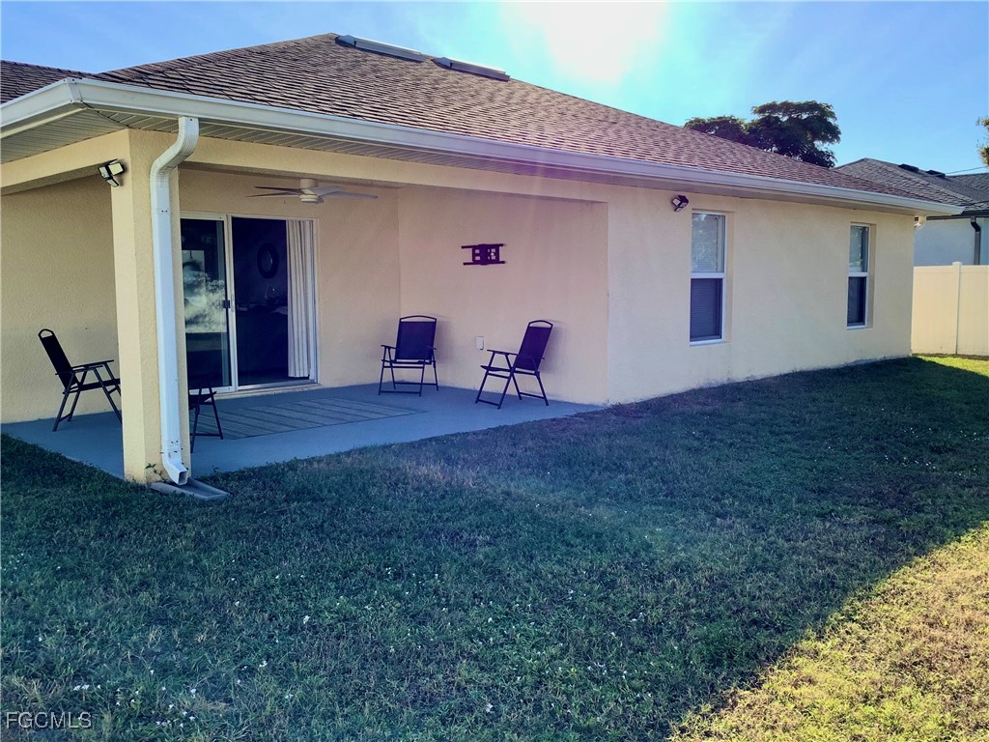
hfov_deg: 58.4
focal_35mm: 31
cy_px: 371
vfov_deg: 45.4
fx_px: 886
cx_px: 494
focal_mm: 3.3
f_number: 2.4
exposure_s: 1/364
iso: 25
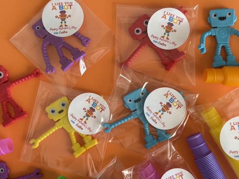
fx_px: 331
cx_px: 120
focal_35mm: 48
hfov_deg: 39.7
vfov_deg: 30.3
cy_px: 90
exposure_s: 1/121
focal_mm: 6.76
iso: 64
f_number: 1.78
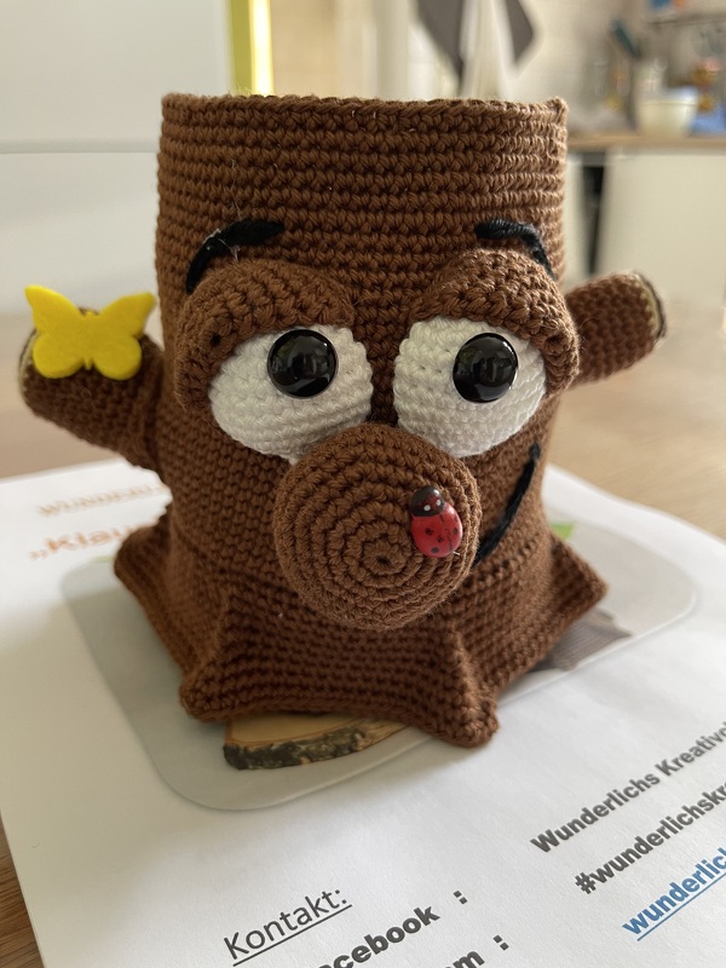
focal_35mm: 26
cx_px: 363
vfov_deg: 67.3
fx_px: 727
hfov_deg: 53.1
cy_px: 484
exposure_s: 1/60
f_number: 1.6
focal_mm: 5.1
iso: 200
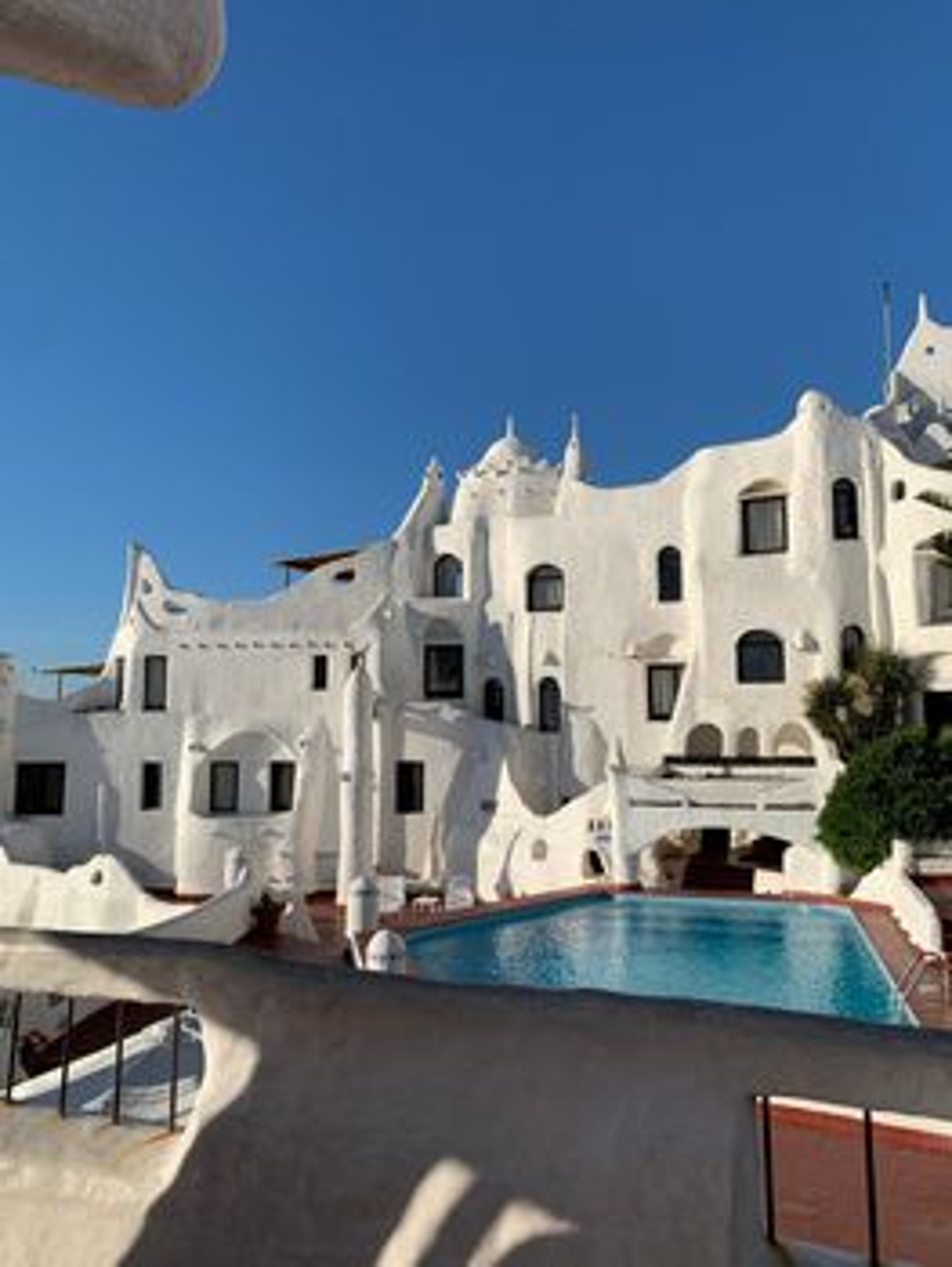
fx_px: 952
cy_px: 634
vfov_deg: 67.3
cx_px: 476
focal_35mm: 26
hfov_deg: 53.1
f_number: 1.8
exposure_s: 1/3788
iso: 25
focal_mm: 4.25
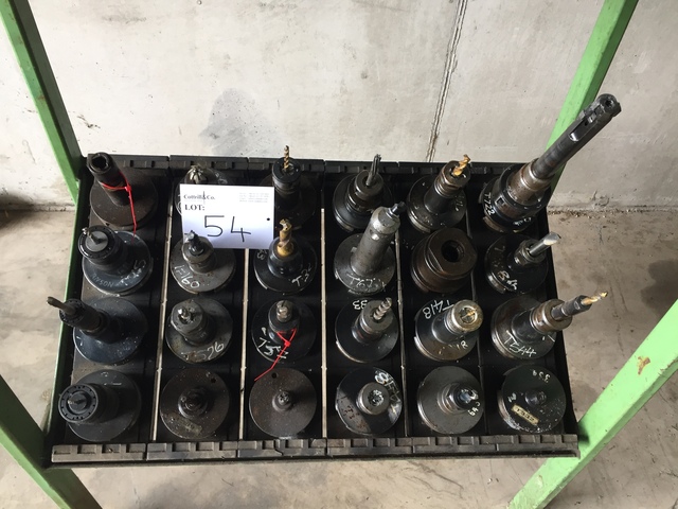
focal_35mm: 29
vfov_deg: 48.2
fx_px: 568
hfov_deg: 61.7
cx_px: 339
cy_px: 254
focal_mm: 4.15
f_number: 2.2
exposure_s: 1/33
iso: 32
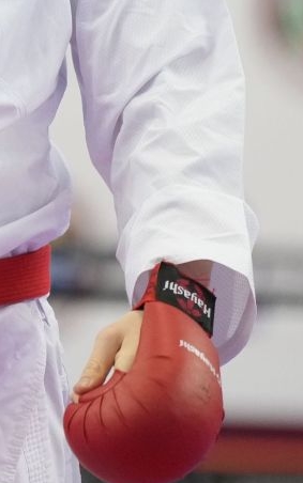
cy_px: -147
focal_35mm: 811
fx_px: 10702
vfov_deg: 2.6
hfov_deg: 1.6
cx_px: -206
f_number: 2.8
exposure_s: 1/1000
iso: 2500
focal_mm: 200
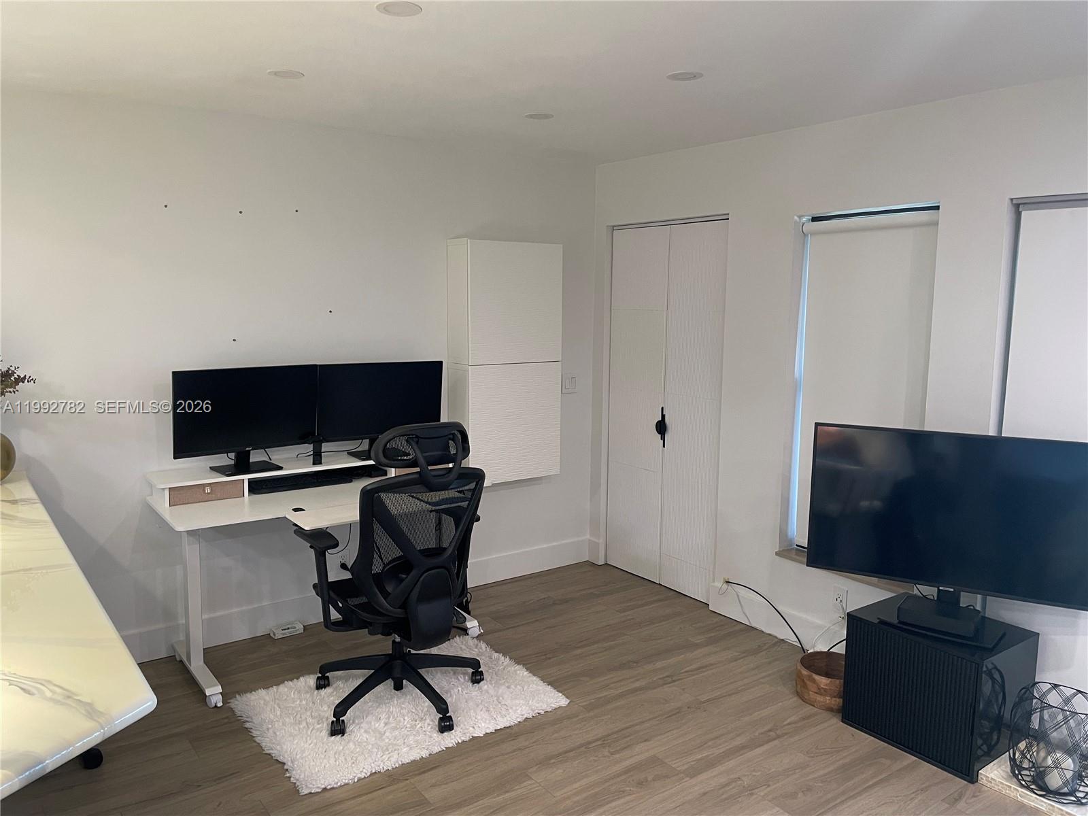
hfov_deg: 67.3
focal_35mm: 26
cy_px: 408
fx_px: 817
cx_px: 544
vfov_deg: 53.1
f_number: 1.6
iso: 125
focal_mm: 4.2
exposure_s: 1/60
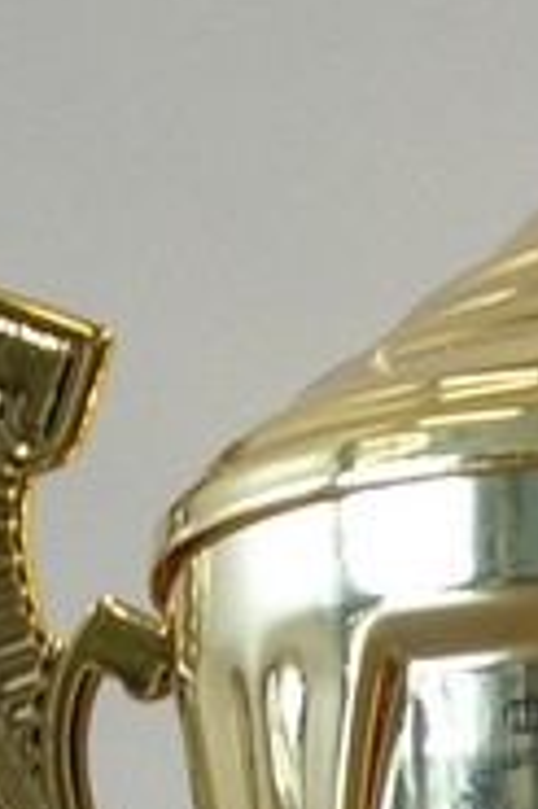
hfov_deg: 9.1
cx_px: 897
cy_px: 1627
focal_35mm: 146
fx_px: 3279
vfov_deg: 12.4
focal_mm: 3.81
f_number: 2.2
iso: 200
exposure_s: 1/50
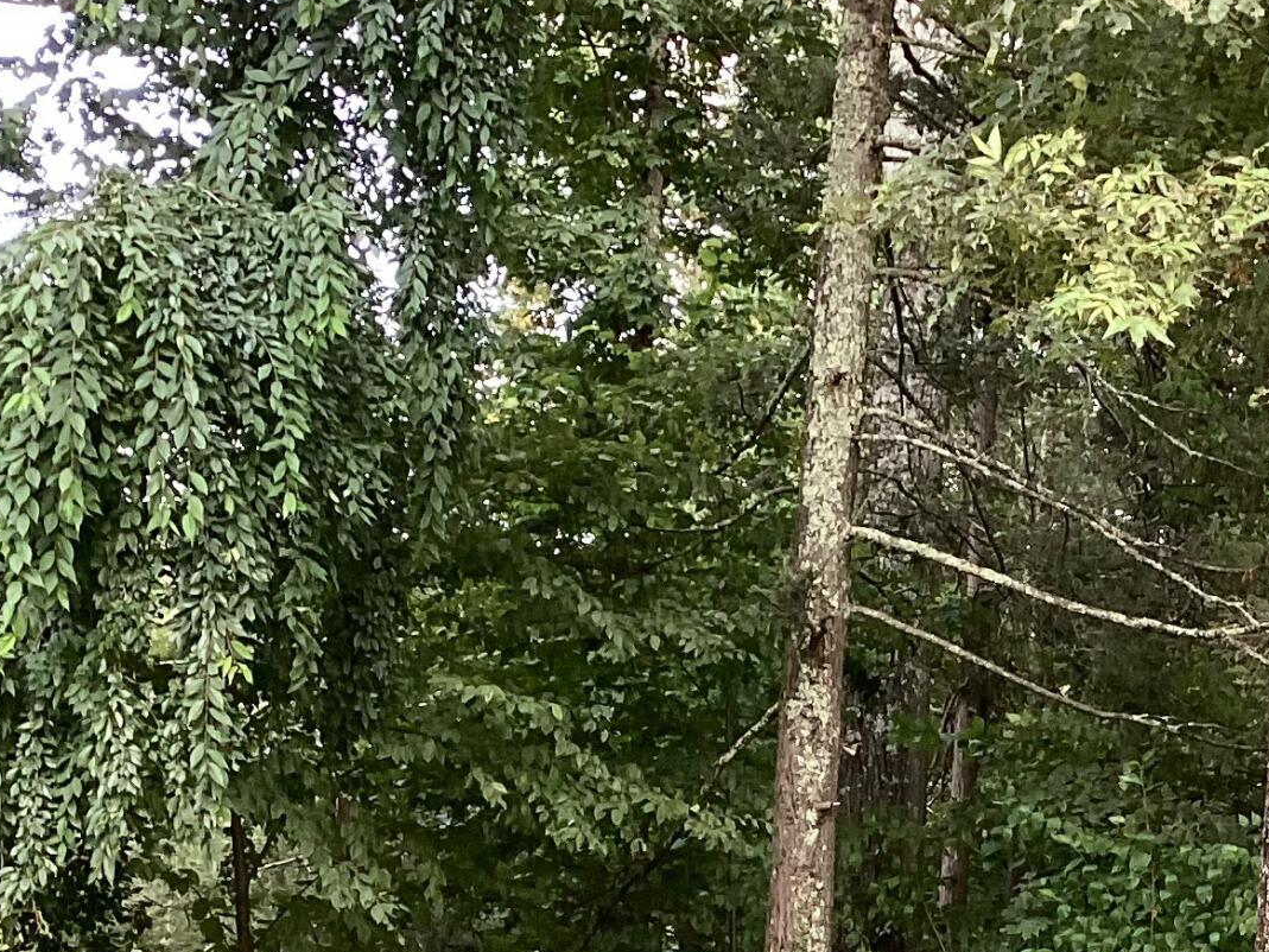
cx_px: 1214
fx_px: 3190
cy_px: 947
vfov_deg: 16.6
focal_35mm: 87
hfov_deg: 21.8
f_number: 2.4
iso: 80
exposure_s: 1/120
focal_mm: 3.3
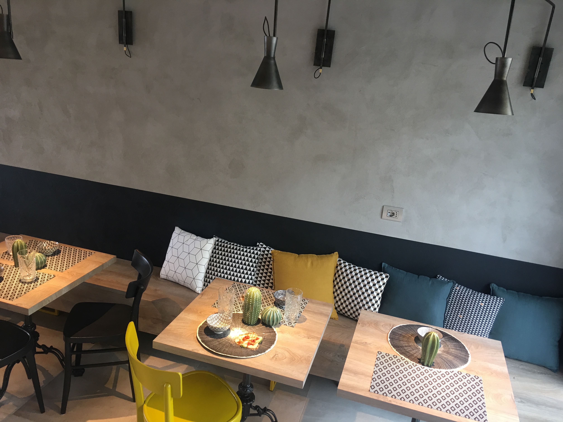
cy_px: 211
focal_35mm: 29
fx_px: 472
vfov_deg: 48.2
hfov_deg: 61.7
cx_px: 282
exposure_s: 1/17
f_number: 2.2
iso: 40
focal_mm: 4.15
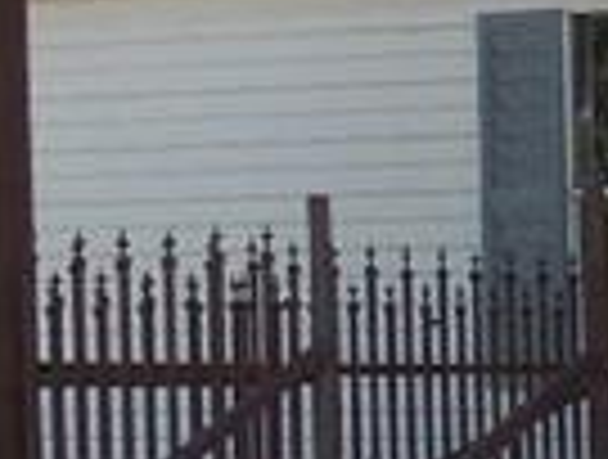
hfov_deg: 9.0
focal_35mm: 189
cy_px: 549
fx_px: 3328
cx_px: 1644
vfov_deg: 7.8
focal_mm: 4.5
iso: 125
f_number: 3.1
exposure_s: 1/640
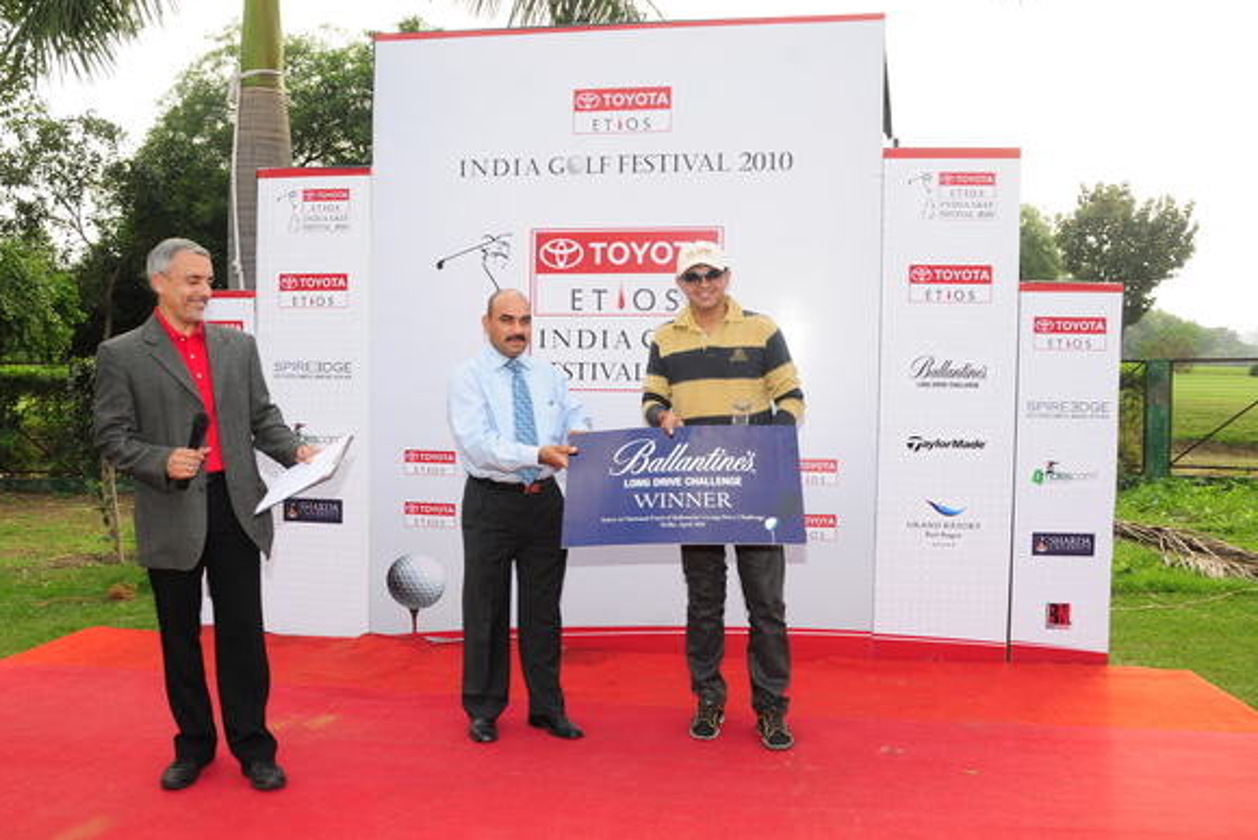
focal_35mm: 31
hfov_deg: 60.3
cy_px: 409
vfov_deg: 42.3
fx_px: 1083
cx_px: 629
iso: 200
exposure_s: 1/160
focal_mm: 20
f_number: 7.1
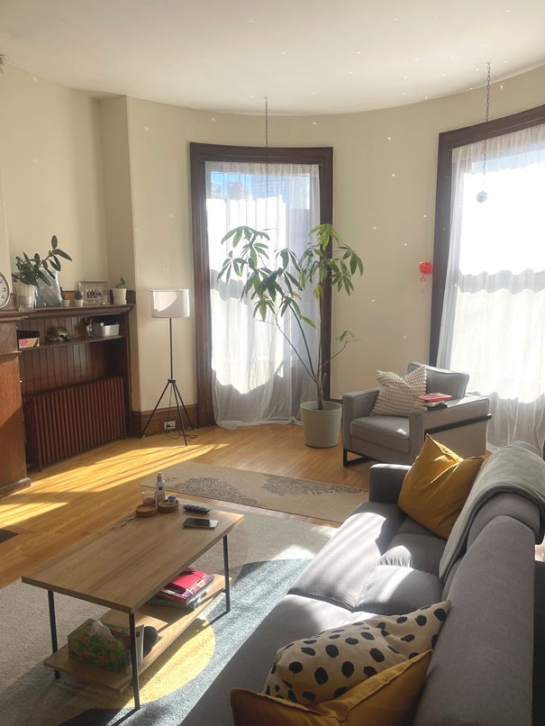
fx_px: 525
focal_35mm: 25
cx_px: 272
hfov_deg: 54.9
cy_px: 363
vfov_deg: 69.4
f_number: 1.6
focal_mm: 5.1
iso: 32
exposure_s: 1/512
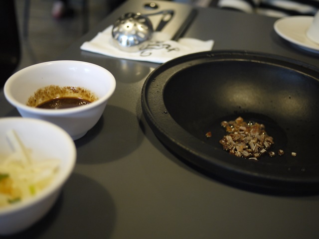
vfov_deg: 36.0
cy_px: 120
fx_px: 369
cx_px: 160
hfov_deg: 46.8
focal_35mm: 40
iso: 400
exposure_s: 1/80
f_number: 1.7
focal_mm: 20
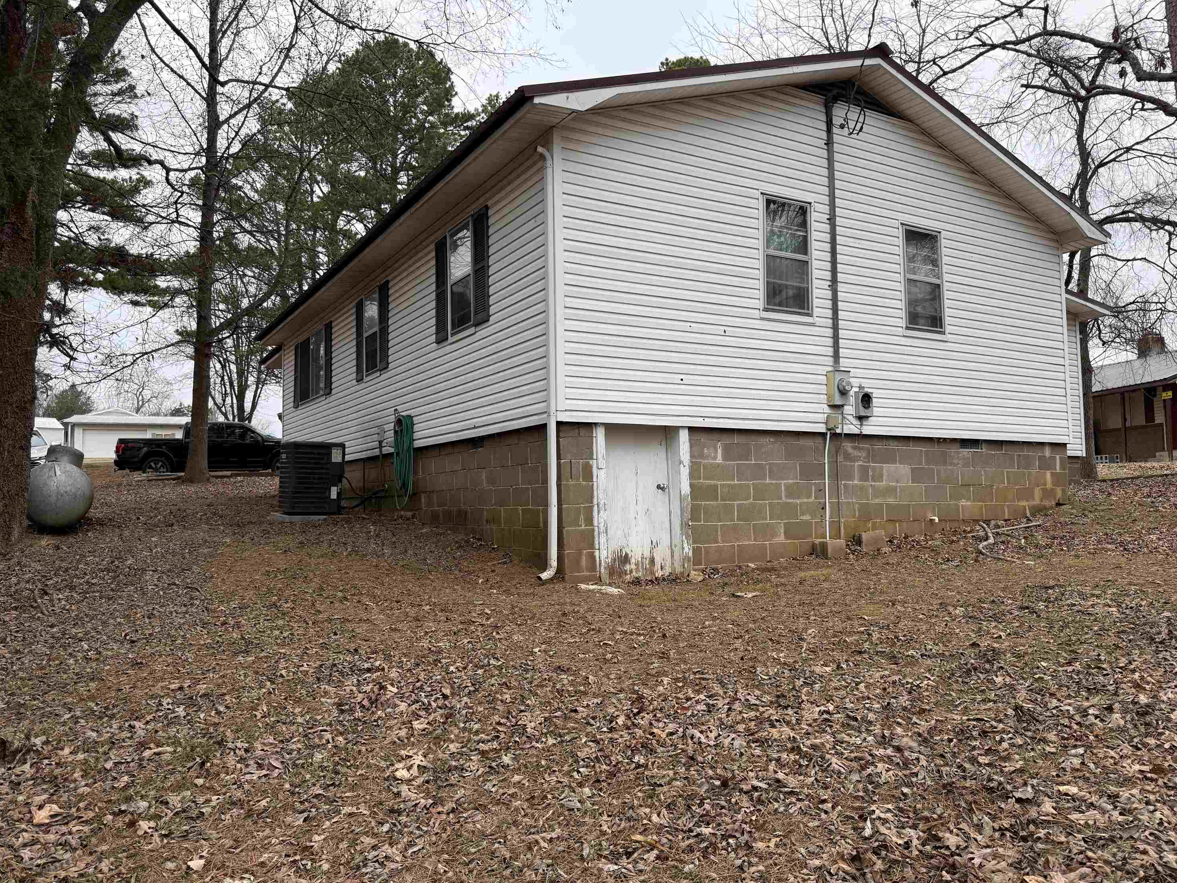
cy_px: 444
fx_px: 850
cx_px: 570
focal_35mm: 25
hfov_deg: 69.4
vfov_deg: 54.9
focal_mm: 6.76
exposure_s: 1/898
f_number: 1.78
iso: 100
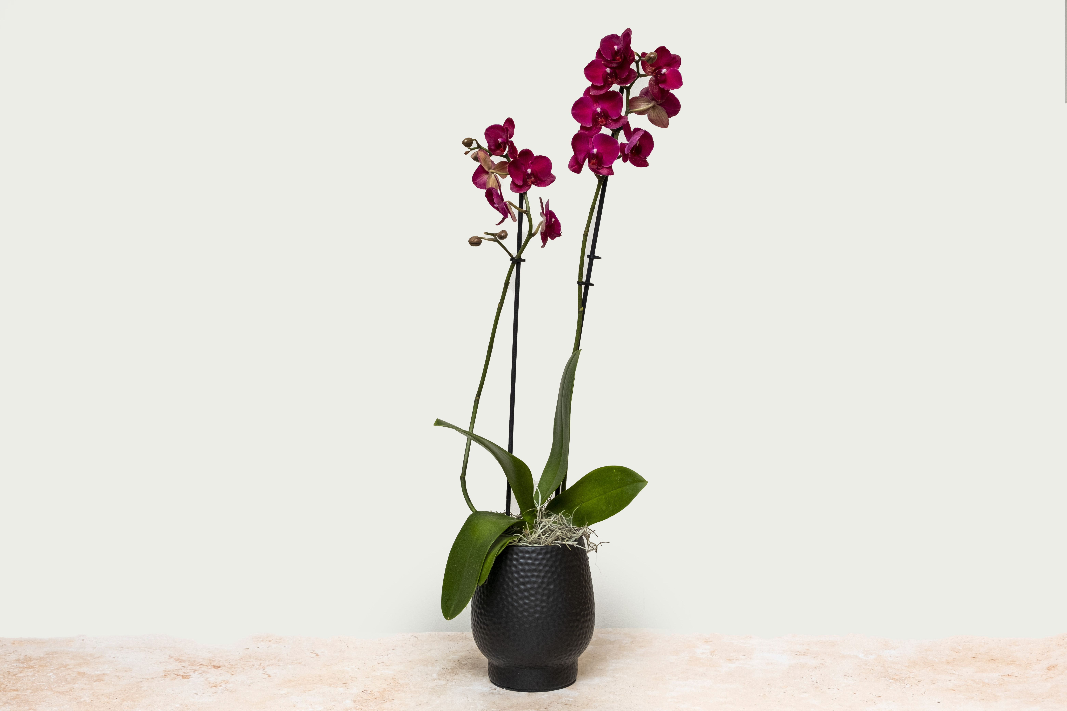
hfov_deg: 50.7
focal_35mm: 38
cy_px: 356
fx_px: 1126
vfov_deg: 35.1
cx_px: 534
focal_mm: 25.4
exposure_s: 1/125
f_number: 8
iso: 500
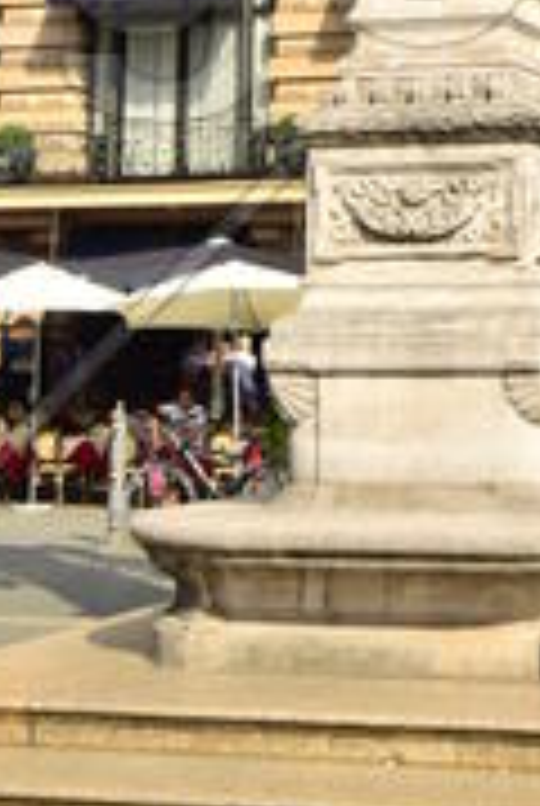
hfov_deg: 14.0
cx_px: 520
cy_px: -68
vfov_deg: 20.1
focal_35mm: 97
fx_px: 2174
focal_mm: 20
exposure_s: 1/160
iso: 100
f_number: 11
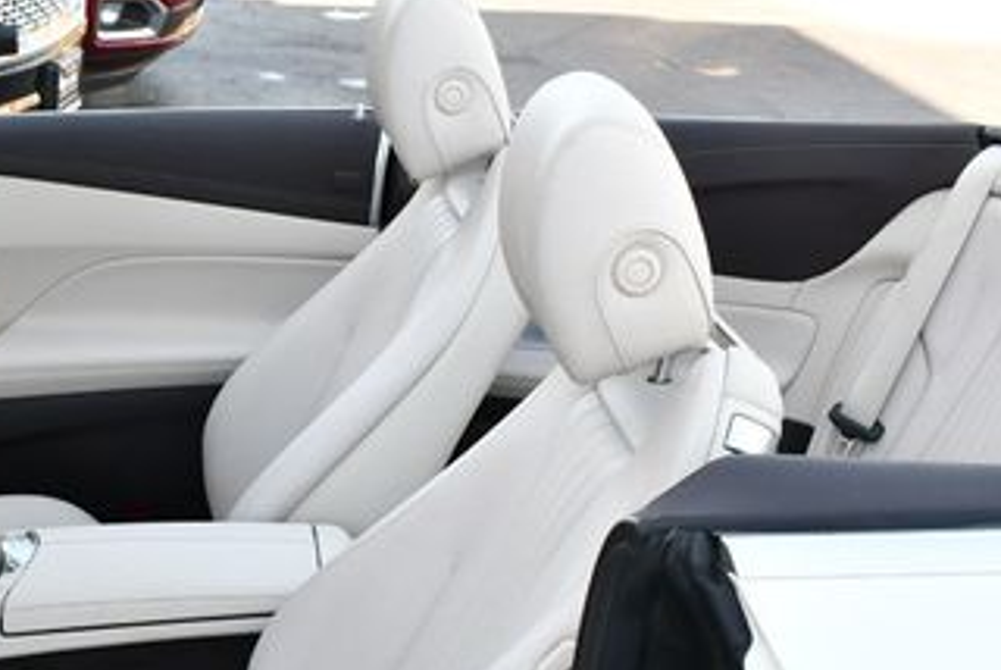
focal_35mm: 72
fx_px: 2004
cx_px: 109
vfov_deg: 18.5
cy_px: 645
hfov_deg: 27.1
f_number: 4.5
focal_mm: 18
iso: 400
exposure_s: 1/250
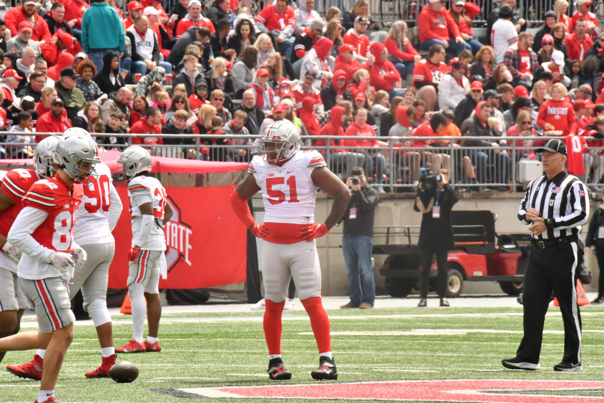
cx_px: 302
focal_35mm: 450
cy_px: 202
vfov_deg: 3.1
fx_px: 7549
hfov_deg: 4.6
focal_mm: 300
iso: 1000
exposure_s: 1/640
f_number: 14
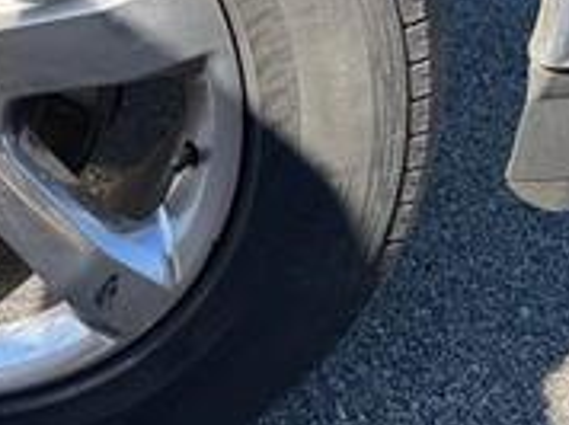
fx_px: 1116
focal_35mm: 68
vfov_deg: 21.0
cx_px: 16
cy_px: 19
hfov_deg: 27.2
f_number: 1.78
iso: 80
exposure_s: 1/1131
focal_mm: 6.76
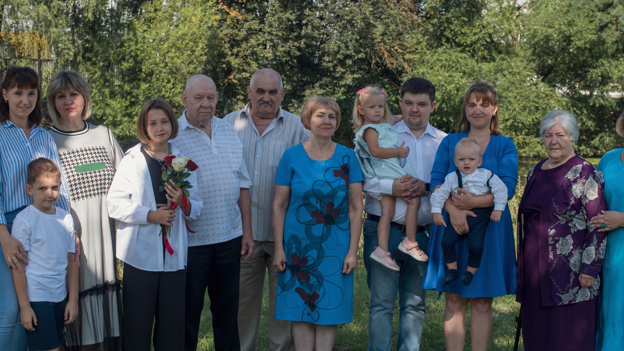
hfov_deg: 29.7
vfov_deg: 17.0
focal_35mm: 71
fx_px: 1175
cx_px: 323
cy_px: 191
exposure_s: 1/250
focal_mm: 50
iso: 160
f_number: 6.3
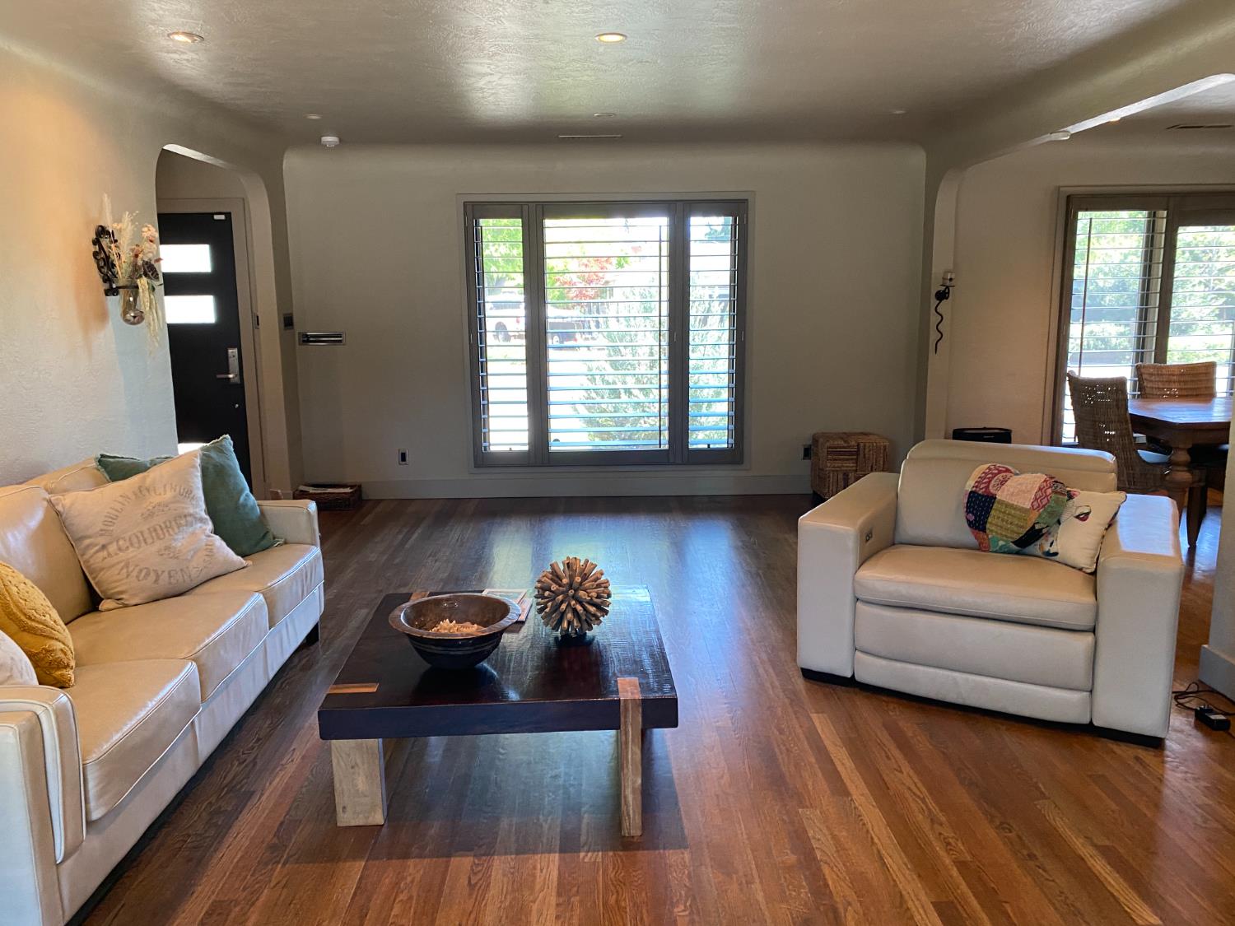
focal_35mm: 26
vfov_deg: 53.1
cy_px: 463
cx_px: 618
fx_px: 928
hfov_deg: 67.3
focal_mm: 4.25
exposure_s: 1/60
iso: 125
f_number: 1.8
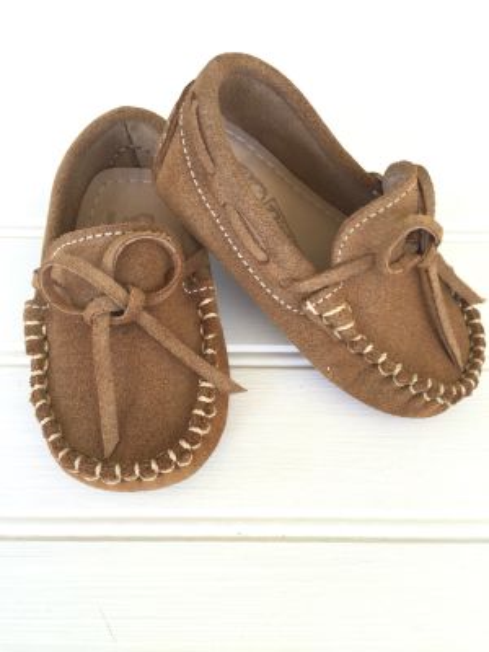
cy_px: 326
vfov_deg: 61.7
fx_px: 546
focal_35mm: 29
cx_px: 244
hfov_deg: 48.2
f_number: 2.2
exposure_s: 1/100
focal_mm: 4.15
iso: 32
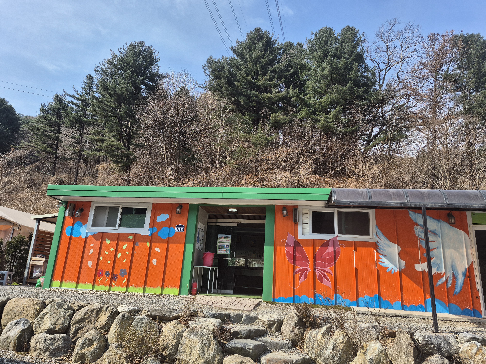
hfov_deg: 73.9
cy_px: 182
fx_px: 323
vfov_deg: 58.9
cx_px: 243
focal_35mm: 23
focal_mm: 5.4
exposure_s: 1/1296
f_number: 1.8
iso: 25
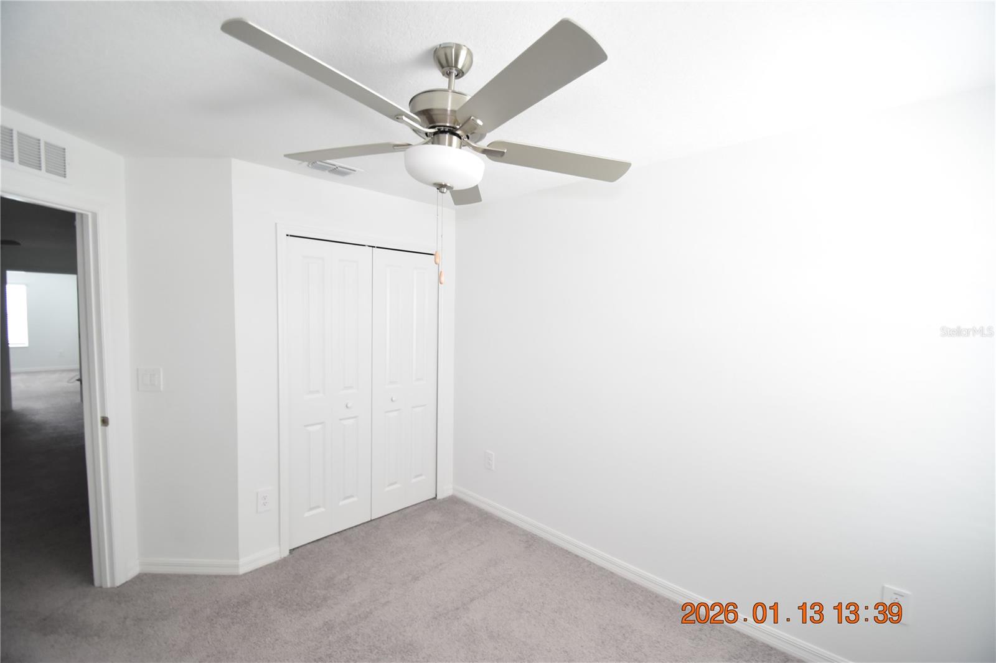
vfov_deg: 77.3
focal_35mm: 15
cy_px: 332
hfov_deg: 100.4
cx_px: 498
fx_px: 415
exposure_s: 1/45
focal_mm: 10
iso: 800
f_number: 3.5
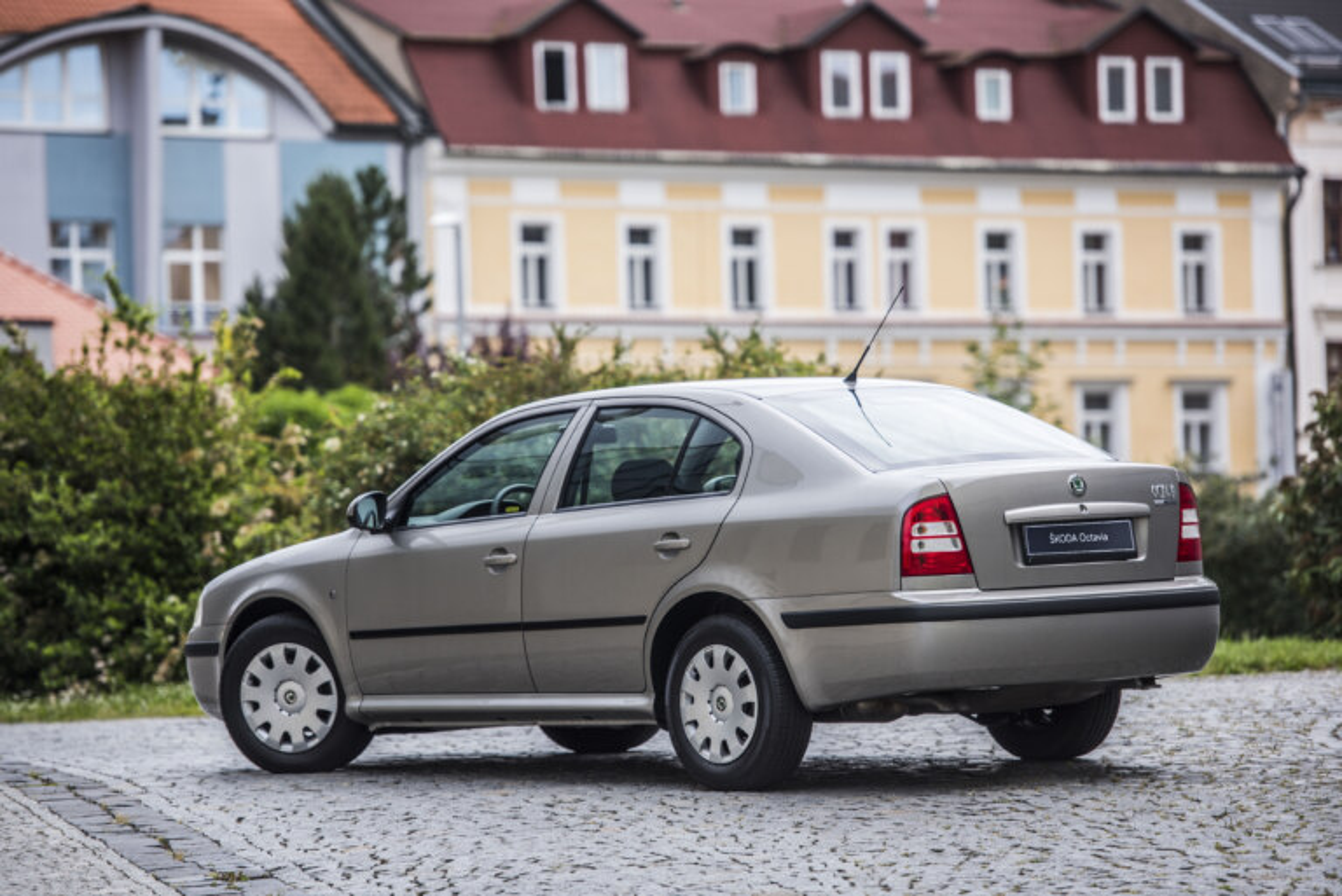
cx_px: 671
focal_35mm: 175
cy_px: 448
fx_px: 6527
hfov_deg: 11.7
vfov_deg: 7.9
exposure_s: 1/400
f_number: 3.5
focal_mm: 175
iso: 200
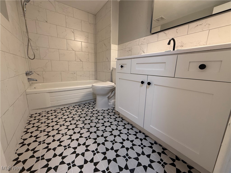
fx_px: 93
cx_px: 116
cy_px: 86
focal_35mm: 14
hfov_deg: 102.1
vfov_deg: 85.7
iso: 250
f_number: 2.2
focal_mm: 2.22
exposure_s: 1/120
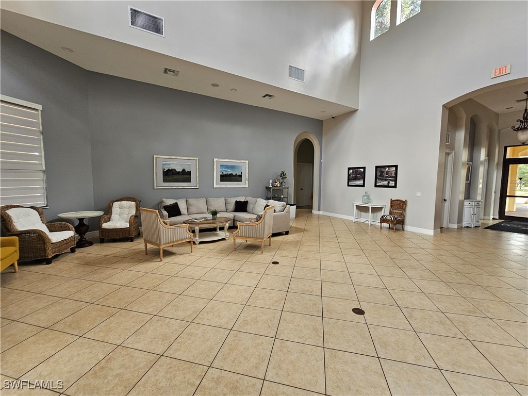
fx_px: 198
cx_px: 264
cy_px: 198
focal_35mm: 13
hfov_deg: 106.2
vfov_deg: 89.9
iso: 160
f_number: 2.2
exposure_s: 1/60
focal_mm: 2.2
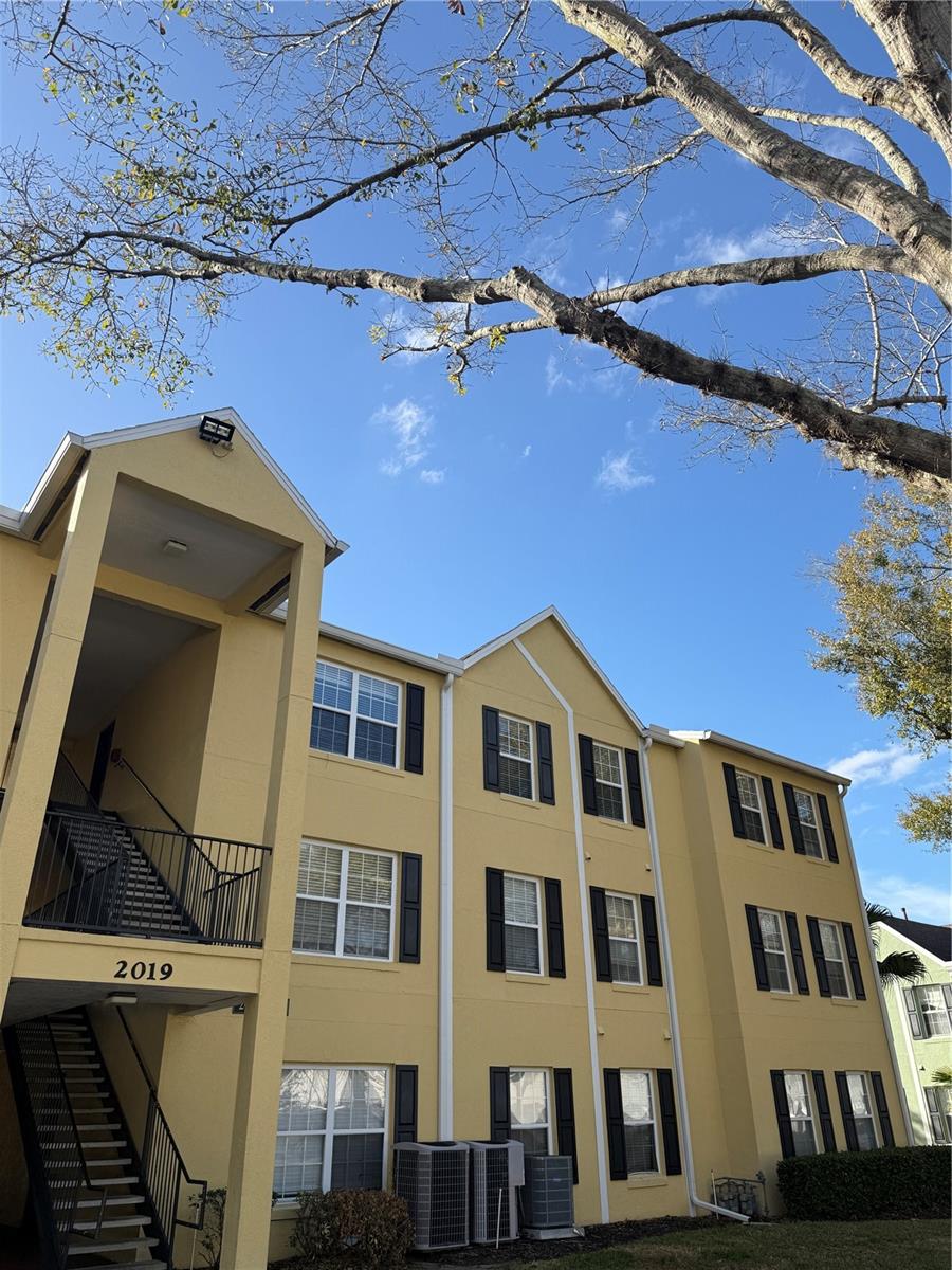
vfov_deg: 71.6
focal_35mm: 24
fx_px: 880
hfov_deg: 56.8
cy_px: 635
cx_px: 476
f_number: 1.78
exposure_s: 1/2370
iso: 80
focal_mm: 6.76
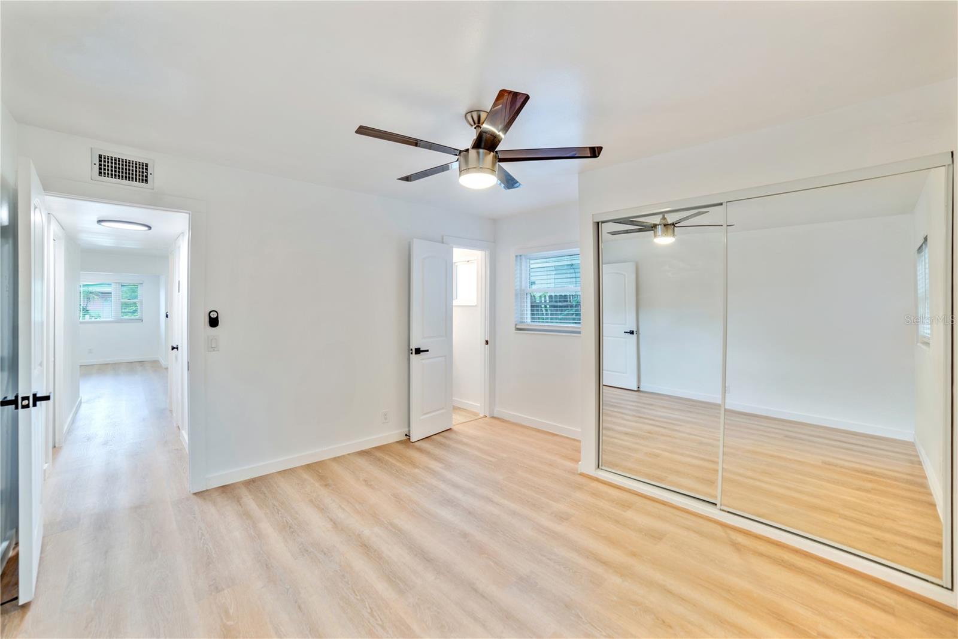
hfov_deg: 104.2
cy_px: 320
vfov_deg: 81.2
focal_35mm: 14
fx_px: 373
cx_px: 479
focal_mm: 14
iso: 100
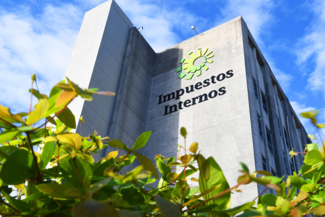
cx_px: 162
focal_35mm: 42
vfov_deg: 31.9
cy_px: 108
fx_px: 379
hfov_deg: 46.4
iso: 400
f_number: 22
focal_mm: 28
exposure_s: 1/60
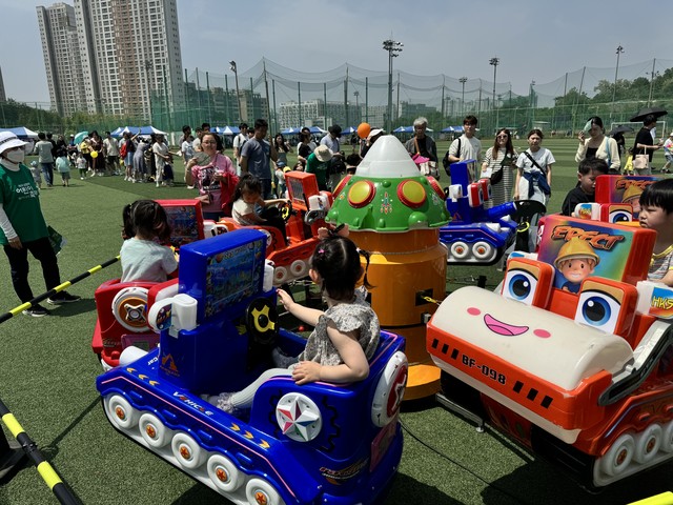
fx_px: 467
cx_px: 336
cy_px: 252
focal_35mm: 24
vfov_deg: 56.8
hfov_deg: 71.6
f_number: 1.78
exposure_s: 1/15152
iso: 100
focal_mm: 6.76
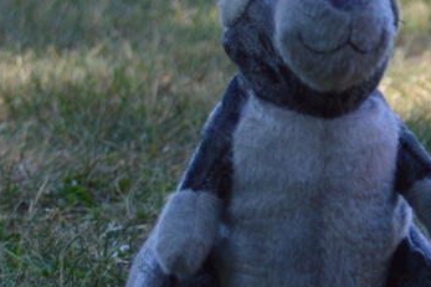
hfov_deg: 6.9
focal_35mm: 296
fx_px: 3542
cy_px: 8
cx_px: 667
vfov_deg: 4.6
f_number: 5.6
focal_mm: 38
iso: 100
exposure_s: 1/125
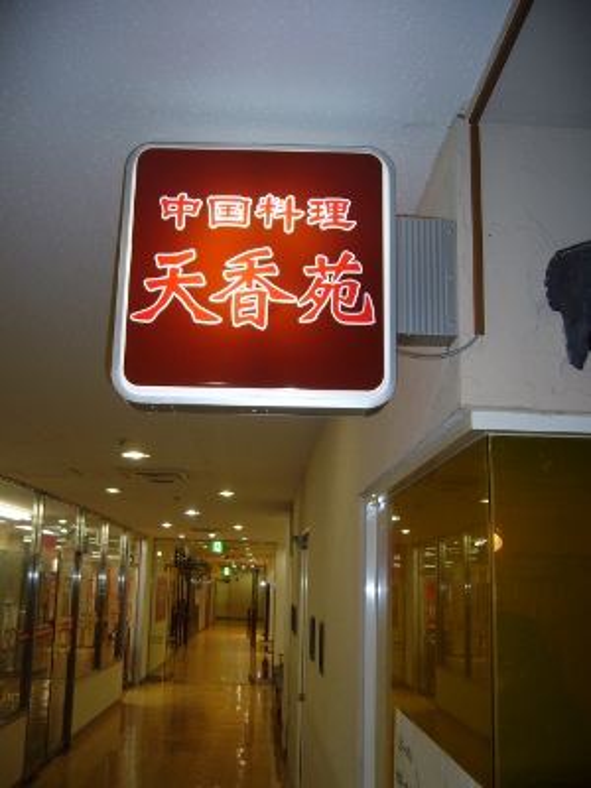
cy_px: 394
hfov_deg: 40.7
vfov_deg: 52.6
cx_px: 296
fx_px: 797
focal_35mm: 35
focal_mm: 5.8
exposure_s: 1/60
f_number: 2.8
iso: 100
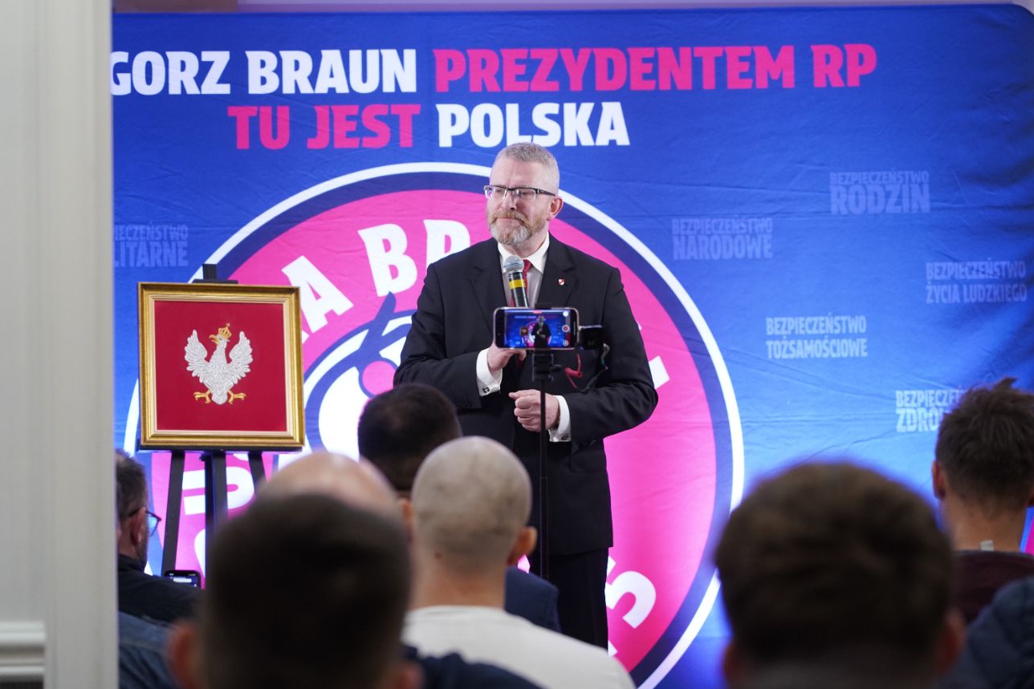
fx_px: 3045
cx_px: 516
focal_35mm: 106
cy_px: 347
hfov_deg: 19.3
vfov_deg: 12.9
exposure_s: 1/125
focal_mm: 105
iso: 2500
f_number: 4.5
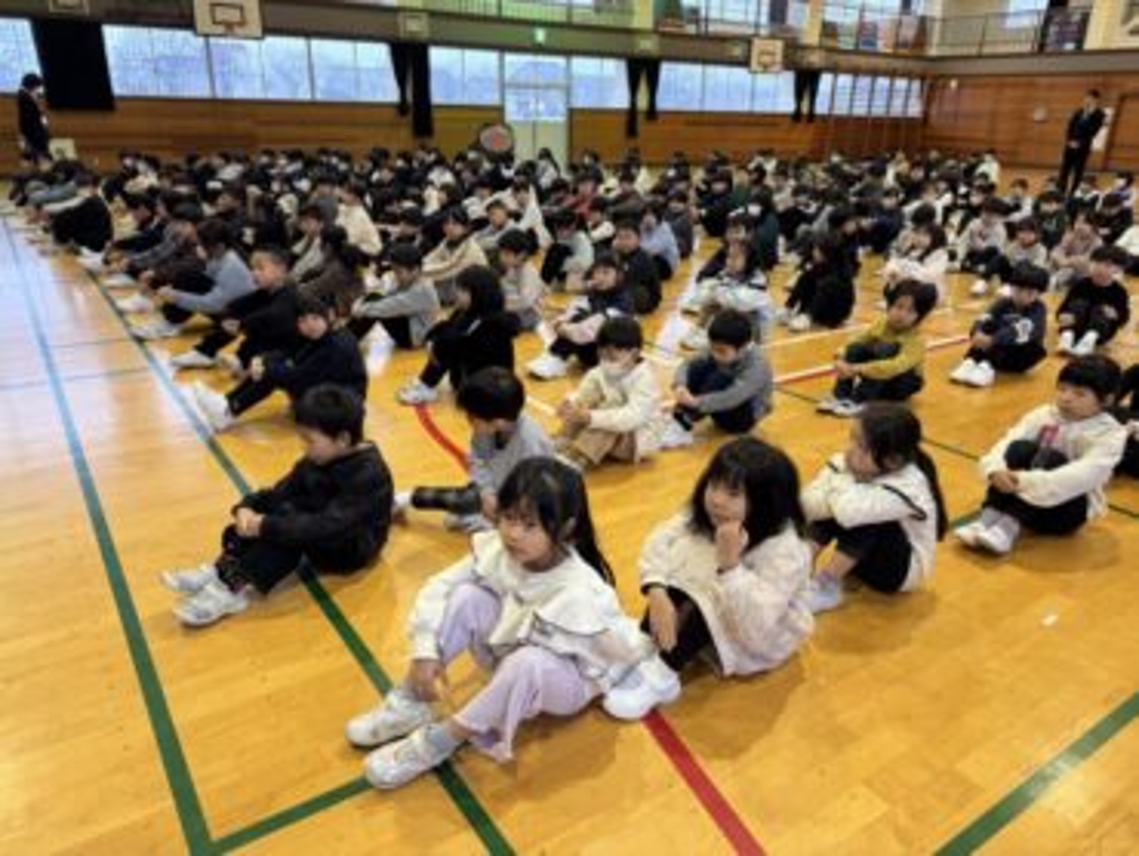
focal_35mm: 24
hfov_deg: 71.6
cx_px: 570
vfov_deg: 56.9
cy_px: 428
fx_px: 790
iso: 160
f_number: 1.78
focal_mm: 6.76
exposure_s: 1/60
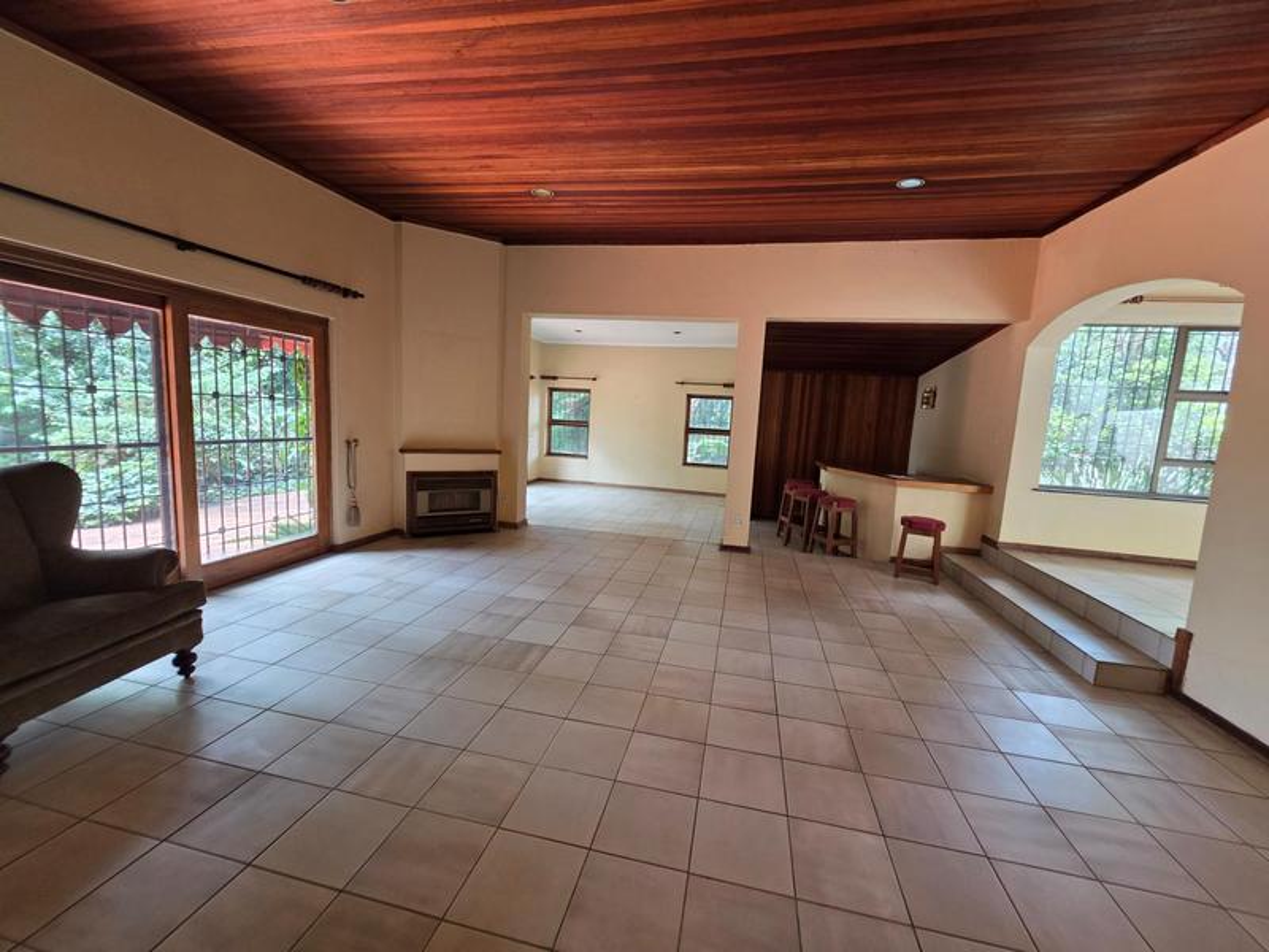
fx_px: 477
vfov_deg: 89.9
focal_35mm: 13
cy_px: 476
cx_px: 634
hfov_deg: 106.2
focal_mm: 2.2
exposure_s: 1/100
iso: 200
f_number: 1.9
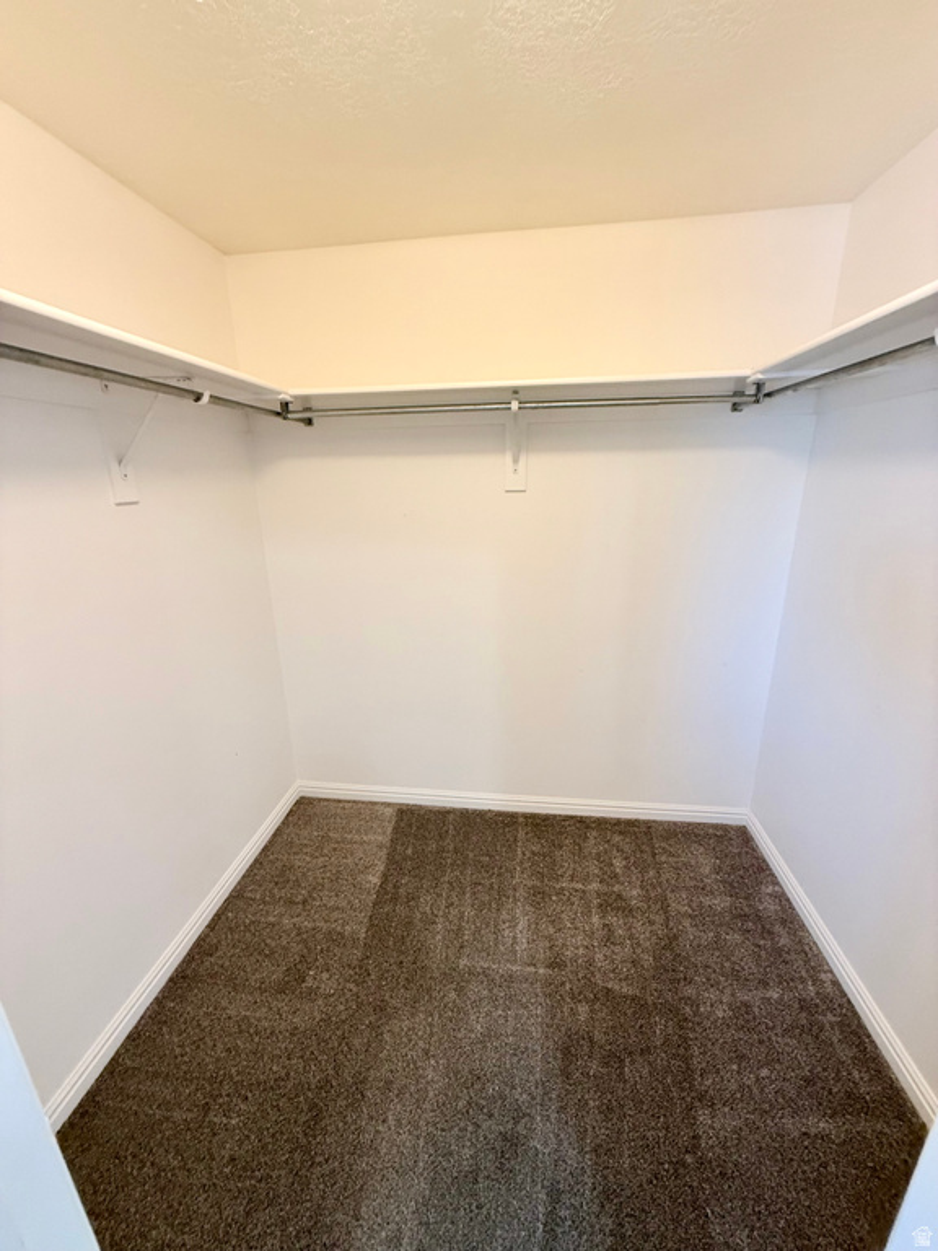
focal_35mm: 14
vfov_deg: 102.1
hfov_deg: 85.7
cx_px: 469
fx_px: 506
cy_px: 626
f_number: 2.2
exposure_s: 1/60
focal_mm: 2.22
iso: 200
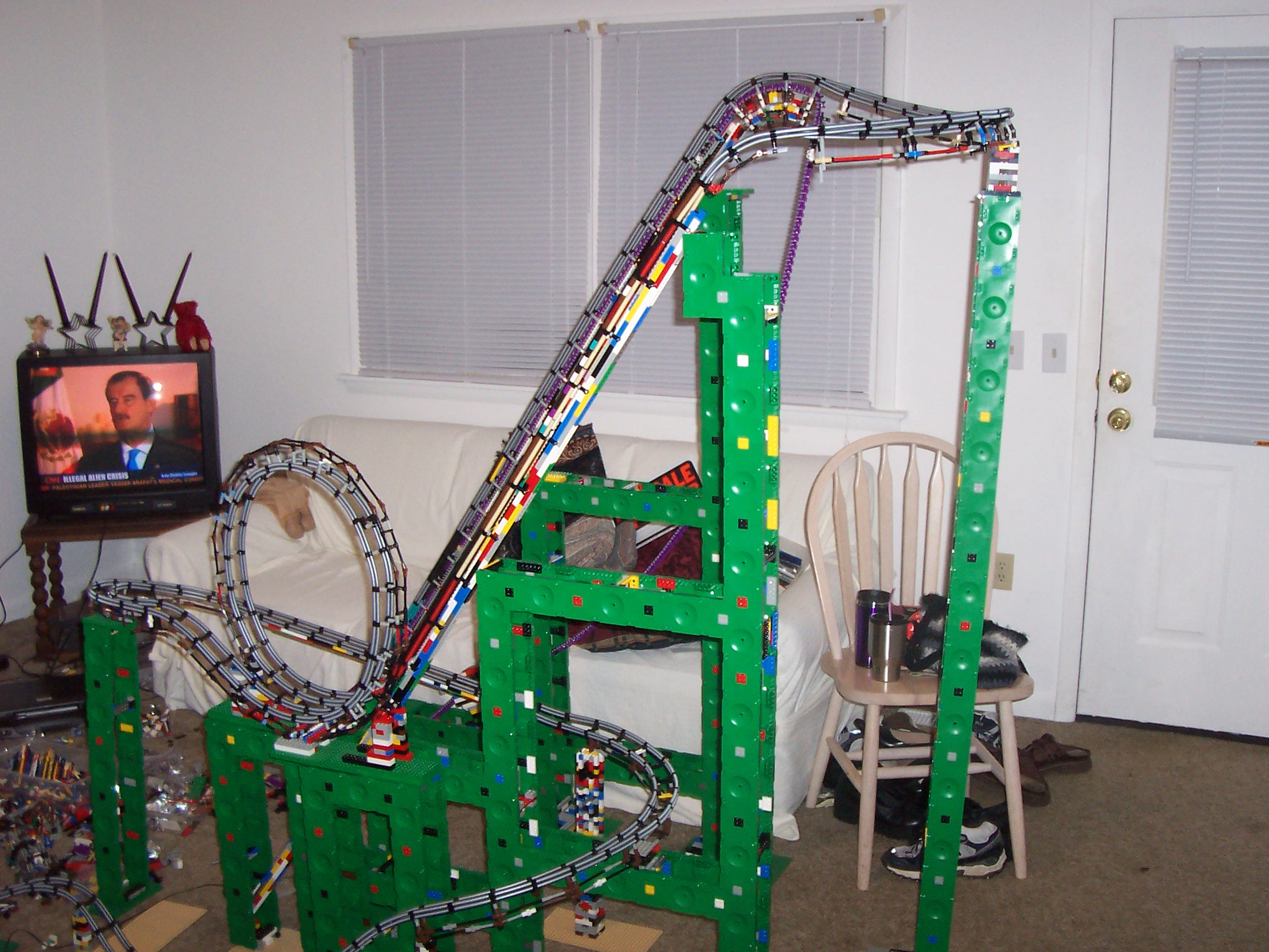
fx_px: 1356
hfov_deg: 50.1
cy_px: 476
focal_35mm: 37
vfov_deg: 38.7
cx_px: 634
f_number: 2.8
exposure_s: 1/60
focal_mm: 5.6
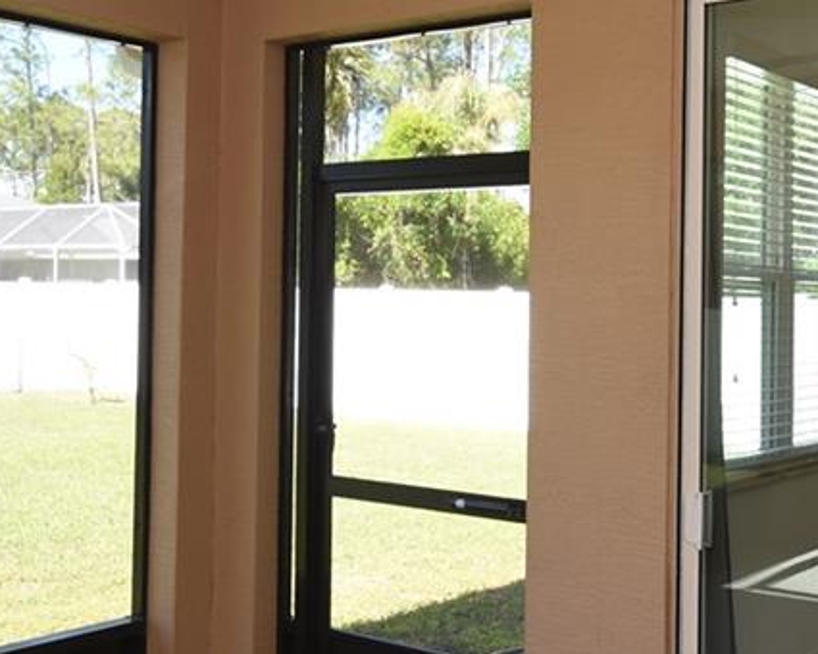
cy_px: 256
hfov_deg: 34.6
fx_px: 1283
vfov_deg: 28.5
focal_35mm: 53
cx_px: 206
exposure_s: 1/60
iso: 100
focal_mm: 10
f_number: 4
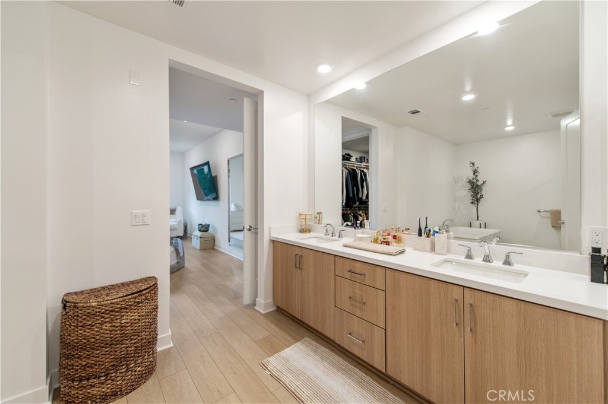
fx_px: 236
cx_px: 304
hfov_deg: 104.3
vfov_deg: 81.1
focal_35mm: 14
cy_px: 202
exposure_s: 1/125
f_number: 2.8
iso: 450
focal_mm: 14
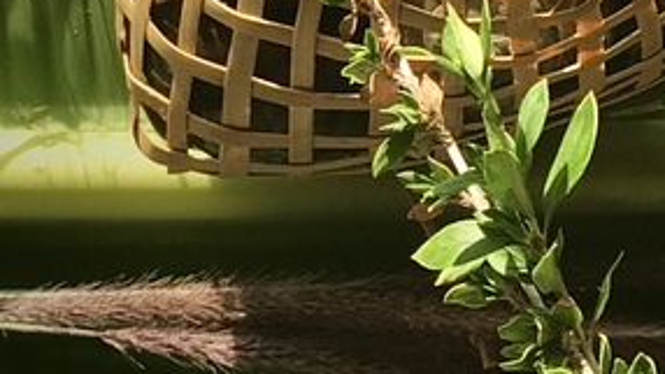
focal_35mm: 217
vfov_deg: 5.5
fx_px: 3827
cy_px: -390
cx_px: 1125
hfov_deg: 9.5
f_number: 2.8
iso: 20
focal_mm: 6.6
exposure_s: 1/216
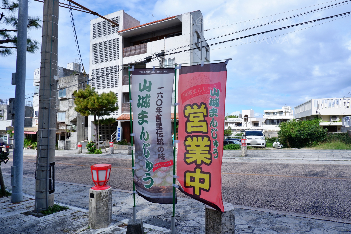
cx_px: 176
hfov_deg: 76.1
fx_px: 224
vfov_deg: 55.1
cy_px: 117
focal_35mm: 23
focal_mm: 15
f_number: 8
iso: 200
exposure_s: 1/450
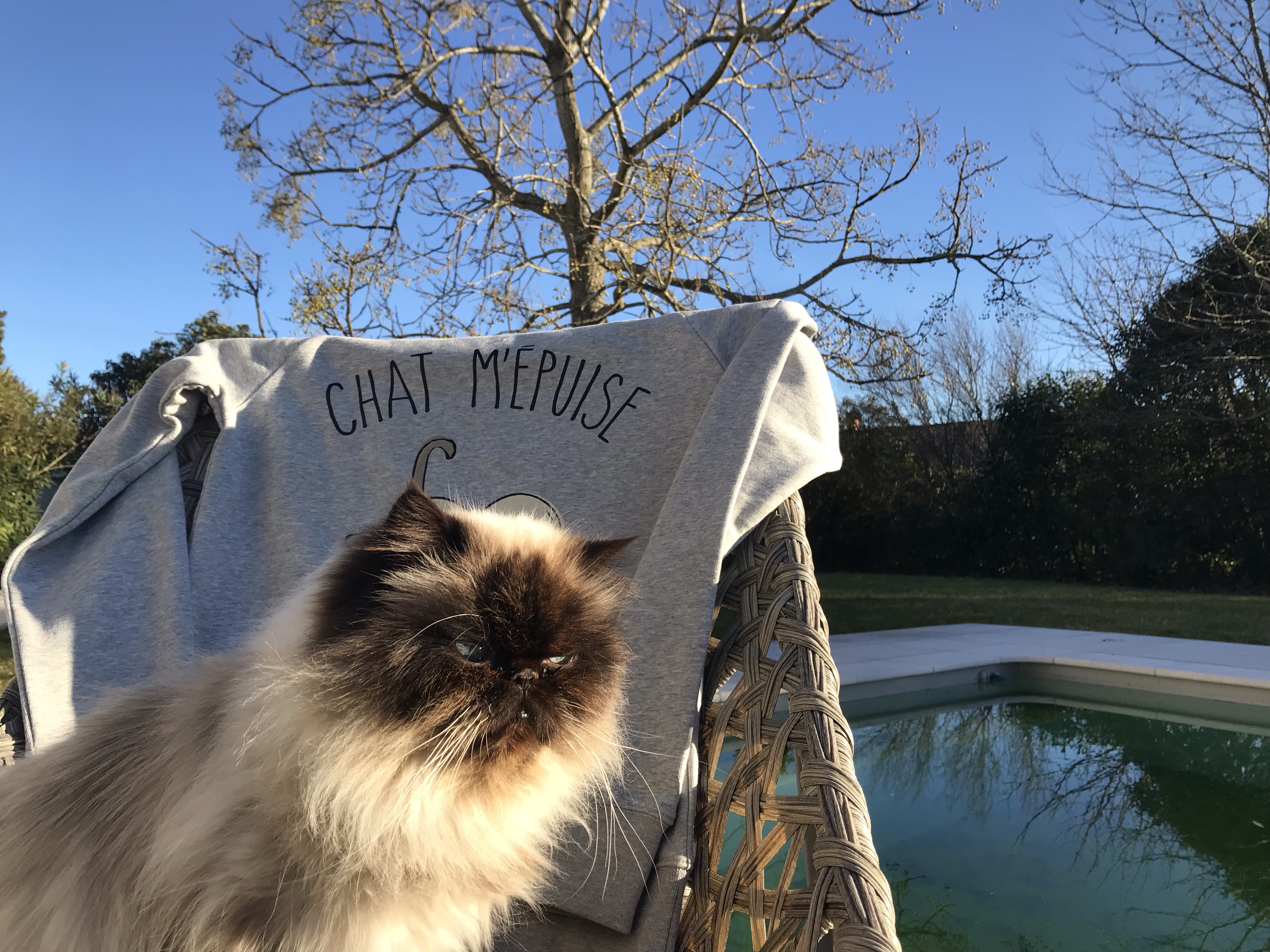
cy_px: 476
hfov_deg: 63.4
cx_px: 635
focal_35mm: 28
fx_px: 1027
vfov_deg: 49.7
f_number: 1.8
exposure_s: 1/1140
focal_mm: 3.99
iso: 20
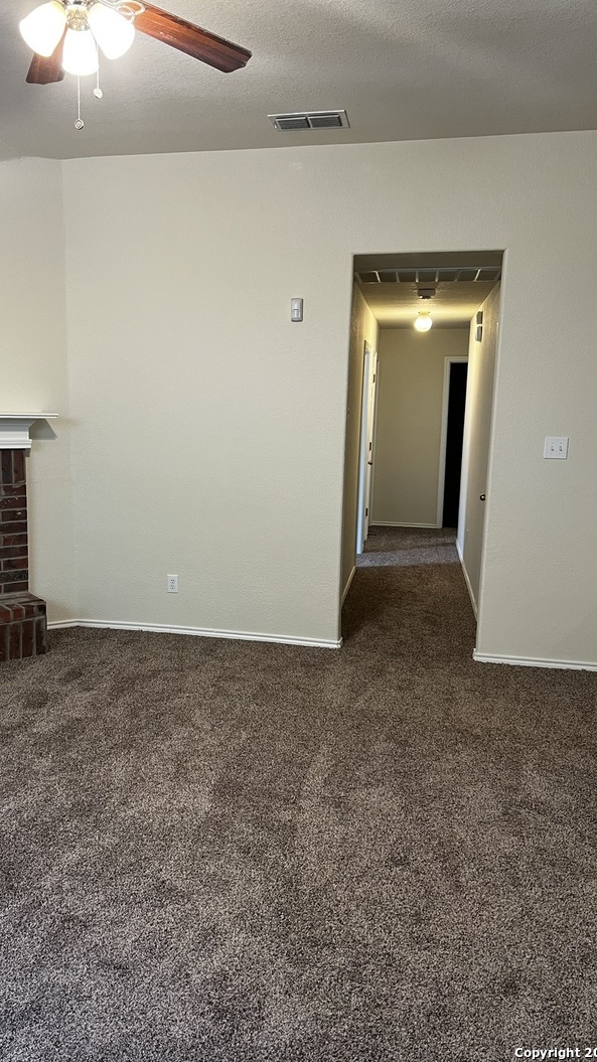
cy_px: 533
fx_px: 817
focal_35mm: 29
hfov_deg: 39.8
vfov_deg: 66.1
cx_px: 214
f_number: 1.5
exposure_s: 1/60
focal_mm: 5.7
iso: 125
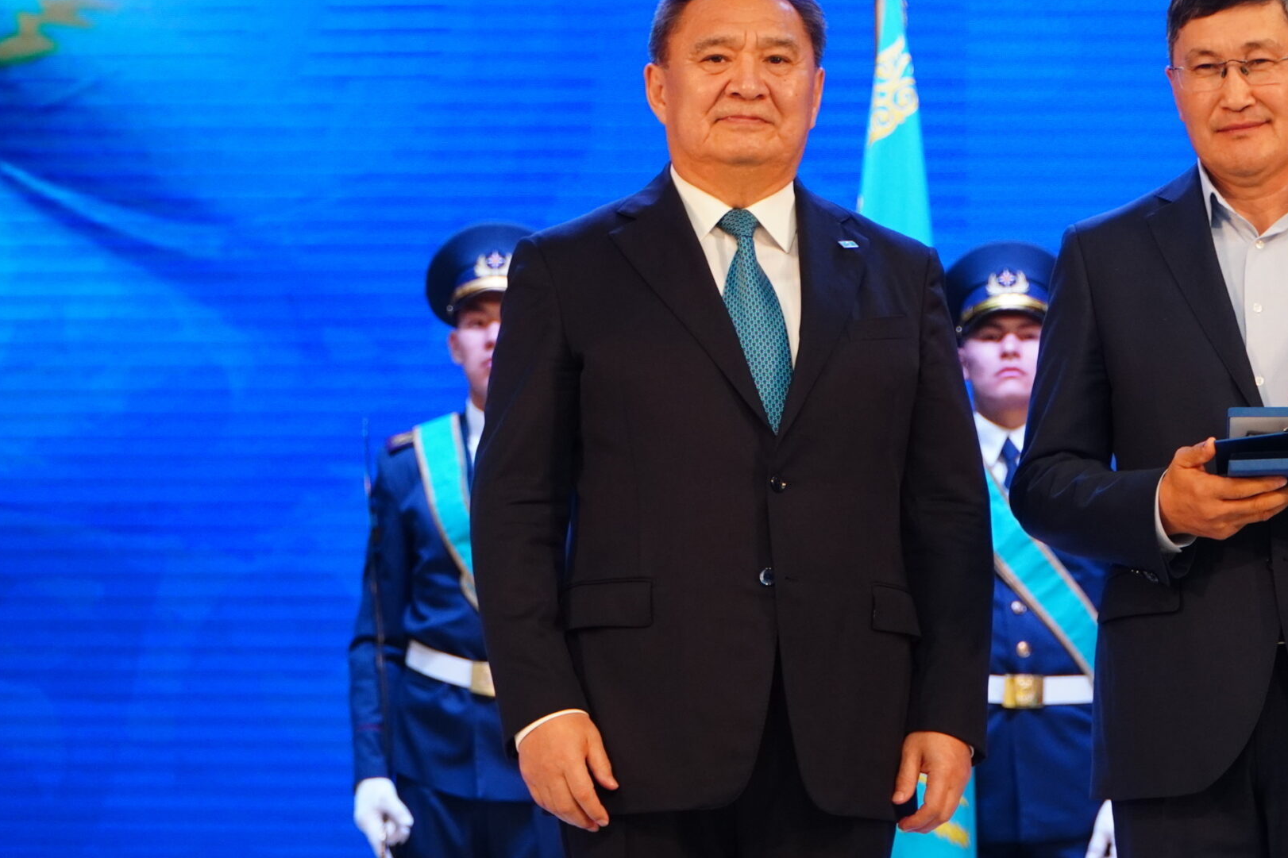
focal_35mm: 161
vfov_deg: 8.5
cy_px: 253
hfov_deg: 12.7
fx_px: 5759
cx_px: 969
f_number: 4
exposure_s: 1/125
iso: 1000
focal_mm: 68
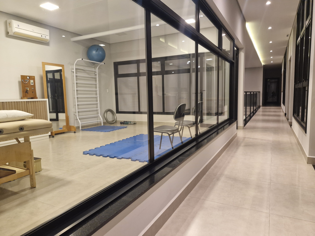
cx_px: 158
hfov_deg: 73.9
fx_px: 209
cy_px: 118
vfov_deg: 58.9
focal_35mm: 23
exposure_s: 1/120
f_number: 1.8
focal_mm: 5.54
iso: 640
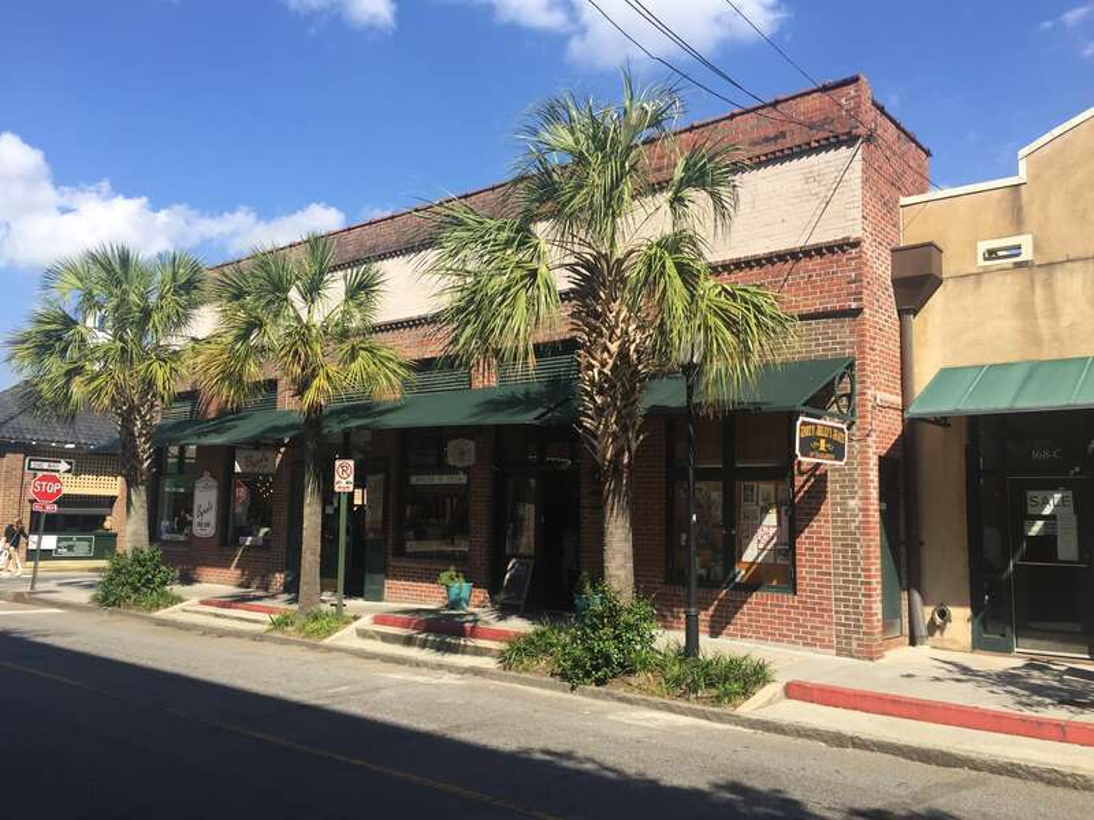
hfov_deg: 61.7
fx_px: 917
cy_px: 410
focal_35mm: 29
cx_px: 547
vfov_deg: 48.2
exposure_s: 1/1412
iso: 32
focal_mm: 4.15
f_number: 2.2
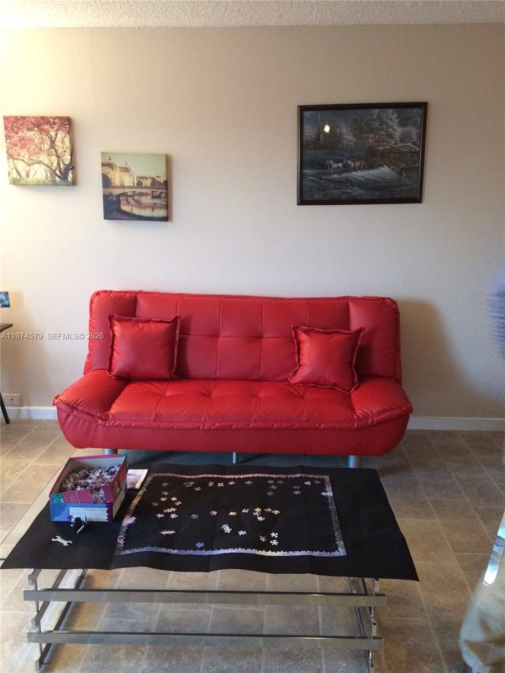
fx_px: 564
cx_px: 252
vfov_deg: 61.7
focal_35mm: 29
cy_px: 336
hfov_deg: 48.2
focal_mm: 4.15
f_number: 2.2
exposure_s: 1/15
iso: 320
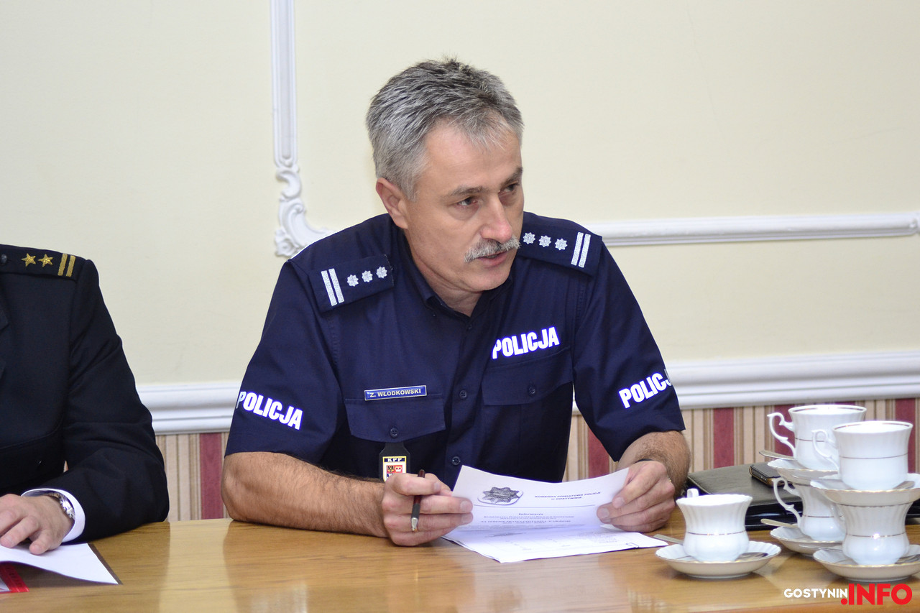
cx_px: 460
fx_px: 2683
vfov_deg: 13.0
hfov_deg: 19.5
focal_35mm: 105
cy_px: 306
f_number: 4
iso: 1600
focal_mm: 70
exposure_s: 1/200
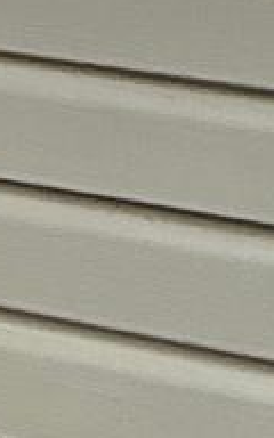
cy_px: -725
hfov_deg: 3.7
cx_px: -1966
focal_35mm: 158
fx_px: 1888
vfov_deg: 10.6
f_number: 2.2
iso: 64
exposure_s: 1/789
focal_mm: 2.22
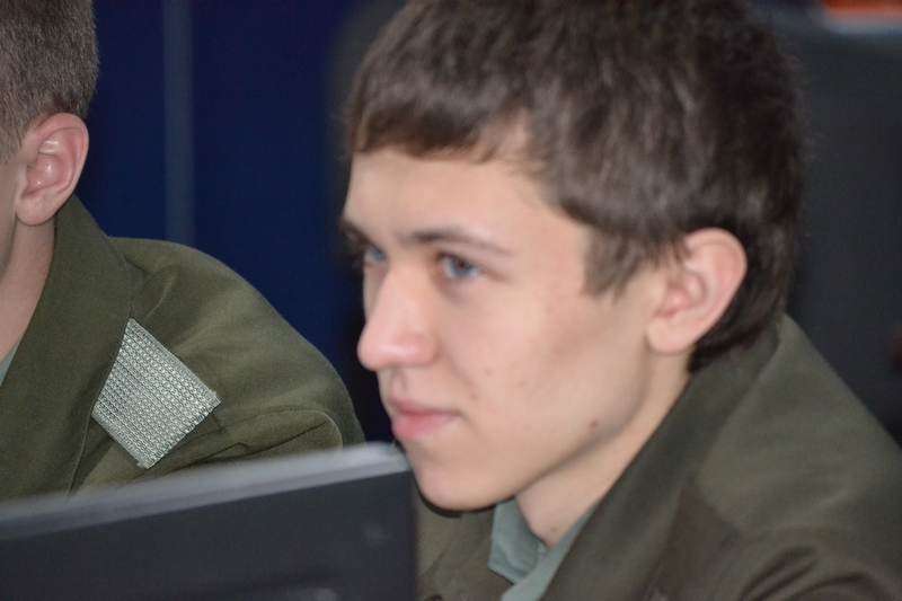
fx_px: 6200
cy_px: 300
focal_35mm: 248
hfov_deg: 8.3
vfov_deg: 5.5
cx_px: 451
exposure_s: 1/60
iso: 3200
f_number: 5.3
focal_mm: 165
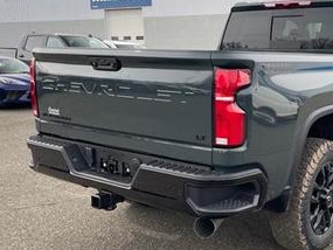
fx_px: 443
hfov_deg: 40.2
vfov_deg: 31.5
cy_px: 131
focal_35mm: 46
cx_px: 245
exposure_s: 1/456
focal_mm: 4.2
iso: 32
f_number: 1.6
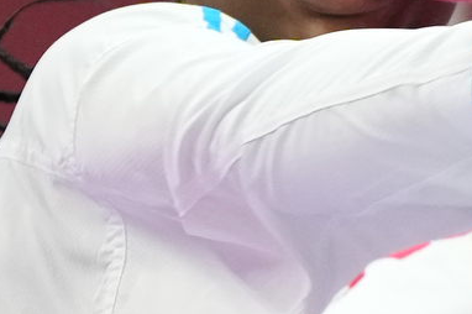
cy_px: 192
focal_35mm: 1061
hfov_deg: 1.9
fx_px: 13899
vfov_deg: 1.3
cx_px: 234
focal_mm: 108
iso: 2500
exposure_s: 1/1000
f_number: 2.8
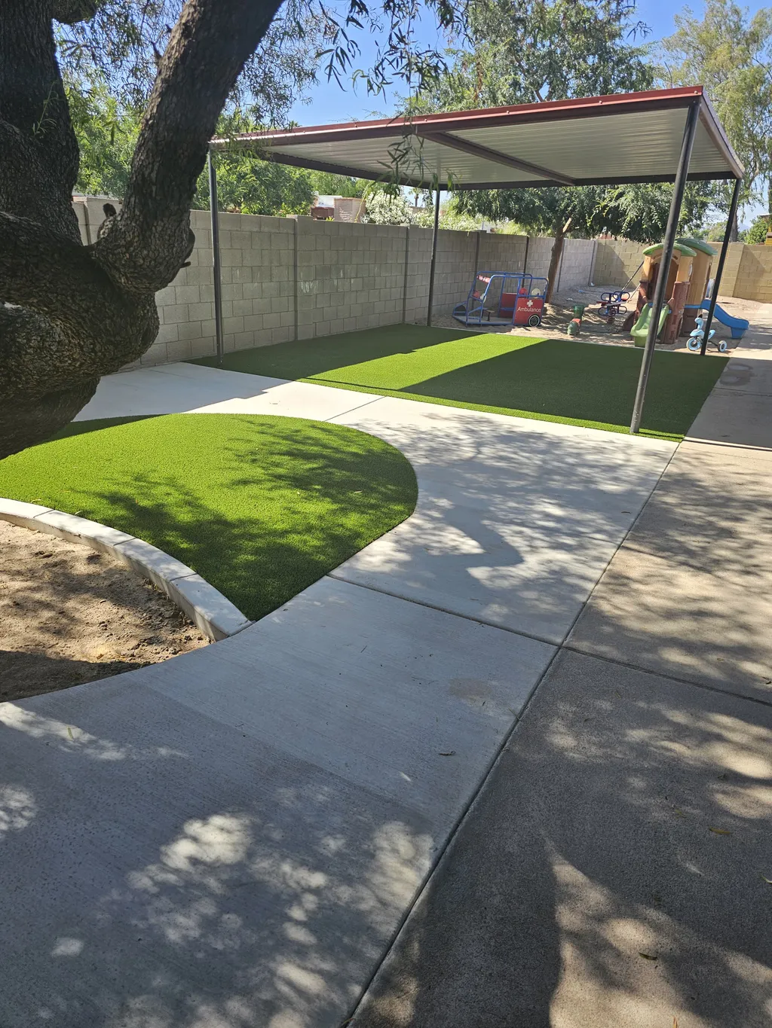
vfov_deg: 73.9
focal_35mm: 23
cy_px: 514
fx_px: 684
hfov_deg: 58.9
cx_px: 386
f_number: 1.7
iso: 10
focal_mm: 6.3
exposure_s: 1/219
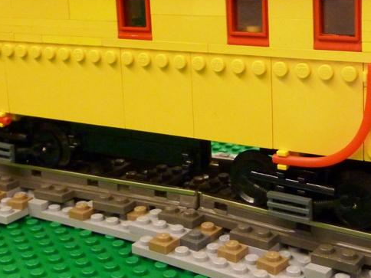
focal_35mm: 66
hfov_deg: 29.3
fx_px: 707
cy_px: 67
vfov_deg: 22.0
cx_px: 224
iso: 400
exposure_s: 1/13
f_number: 3.5
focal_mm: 5.7
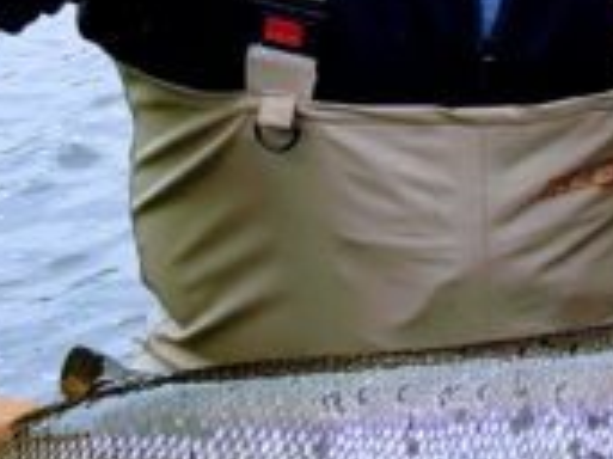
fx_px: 2070
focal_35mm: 117
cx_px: 606
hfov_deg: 16.5
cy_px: -25
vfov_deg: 12.5
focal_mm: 4.2
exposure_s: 1/323
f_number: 1.7
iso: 40
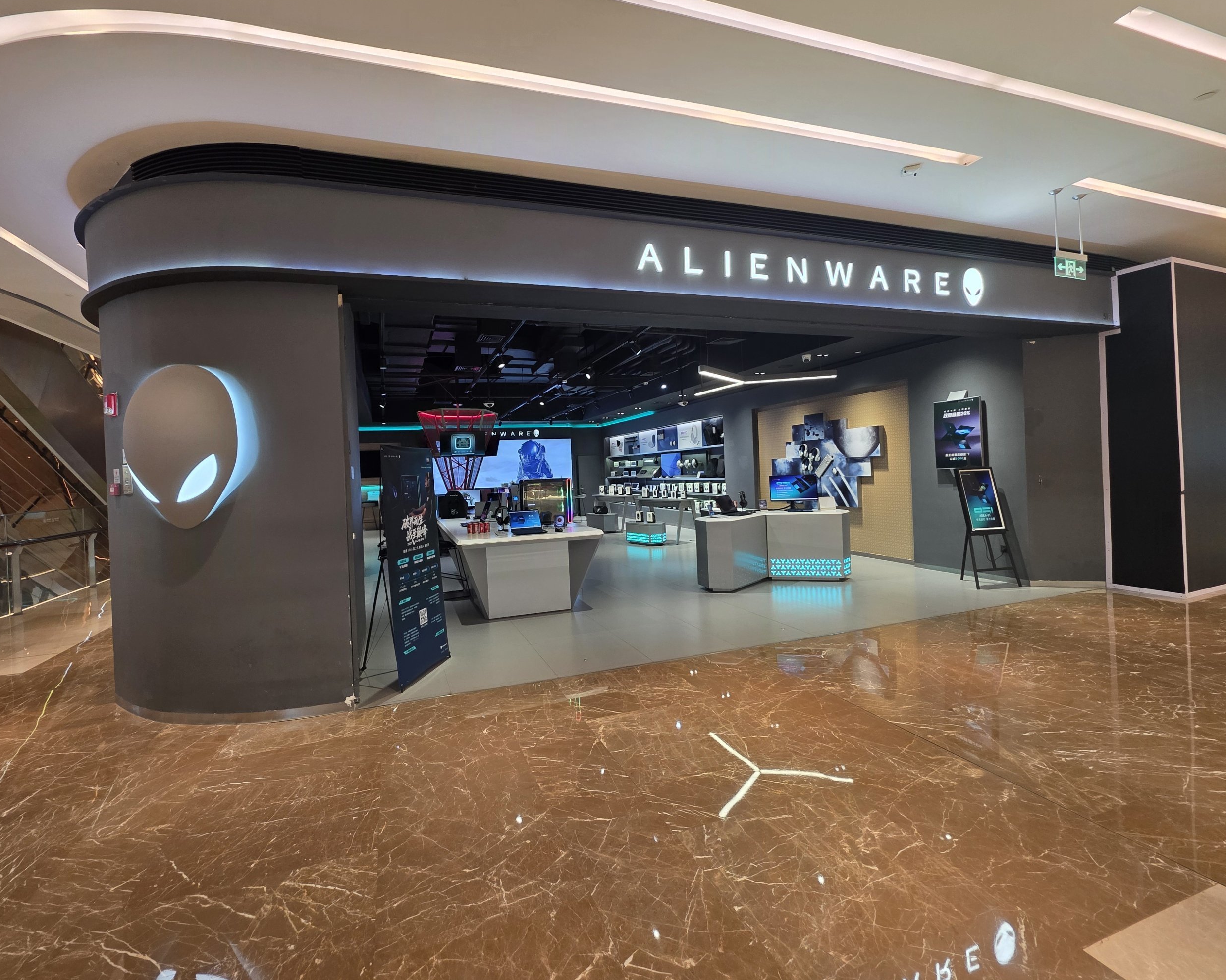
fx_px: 508
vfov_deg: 88.0
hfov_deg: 100.5
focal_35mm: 14
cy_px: 477
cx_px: 570
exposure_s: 1/101
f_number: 1.9
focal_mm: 2.2
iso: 160
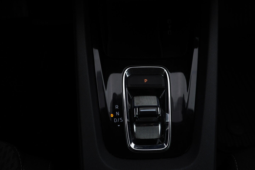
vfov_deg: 36.9
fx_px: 255
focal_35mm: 36
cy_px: 85
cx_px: 128
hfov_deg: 53.1
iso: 125
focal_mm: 24
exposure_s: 1/80
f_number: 4
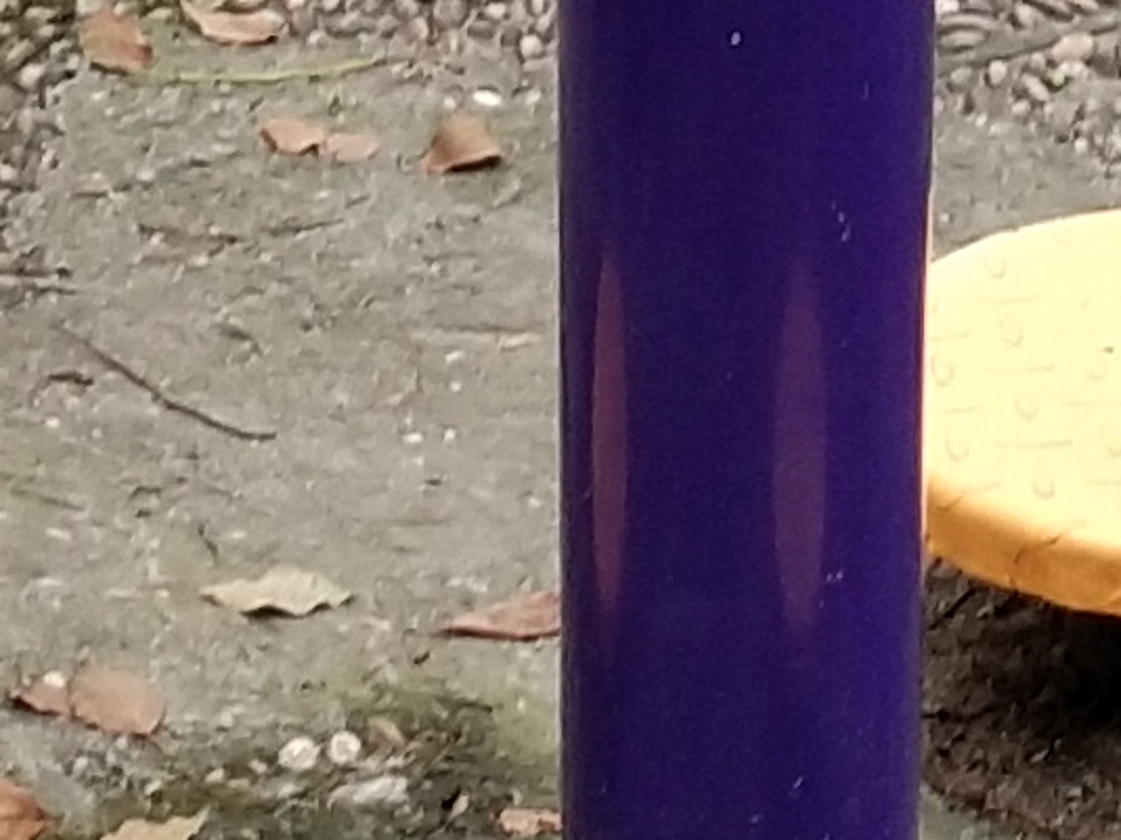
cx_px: 677
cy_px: 130
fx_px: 7803
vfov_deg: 6.2
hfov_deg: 8.2
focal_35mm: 241
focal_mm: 3.69
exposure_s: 1/50
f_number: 2.2
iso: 64
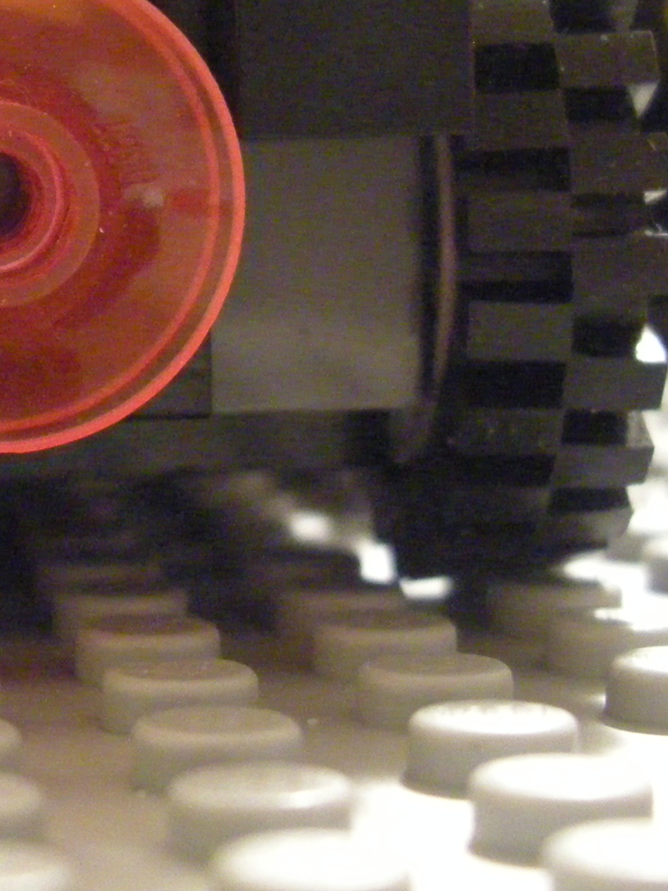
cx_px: -156
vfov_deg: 16.7
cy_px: 197
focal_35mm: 117
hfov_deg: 12.3
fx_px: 3010
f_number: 2.8
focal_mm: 7.9
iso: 800
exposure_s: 1/3.3
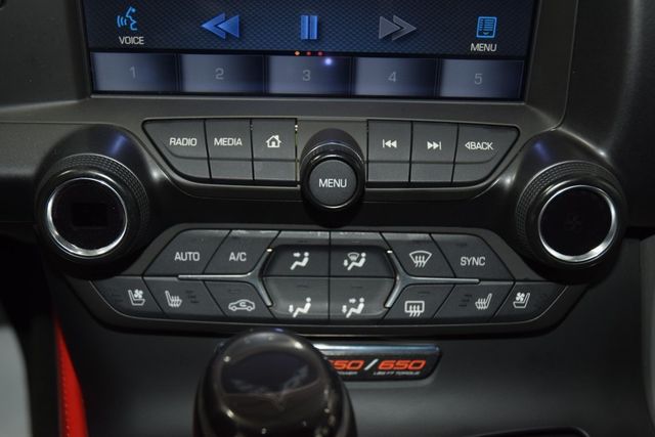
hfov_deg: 38.9
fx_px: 928
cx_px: 328
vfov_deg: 26.5
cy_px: 218
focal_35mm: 51
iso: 720
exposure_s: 1/50
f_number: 4
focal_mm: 34
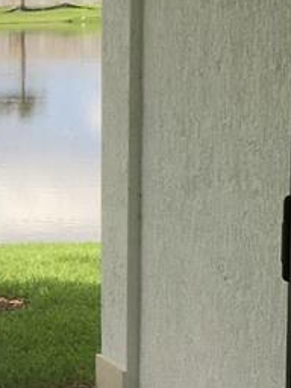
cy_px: 212
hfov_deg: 10.4
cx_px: -185
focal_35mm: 136
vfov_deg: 14.5
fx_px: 1524
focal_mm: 4.15
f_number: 2.2
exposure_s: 1/413
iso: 25
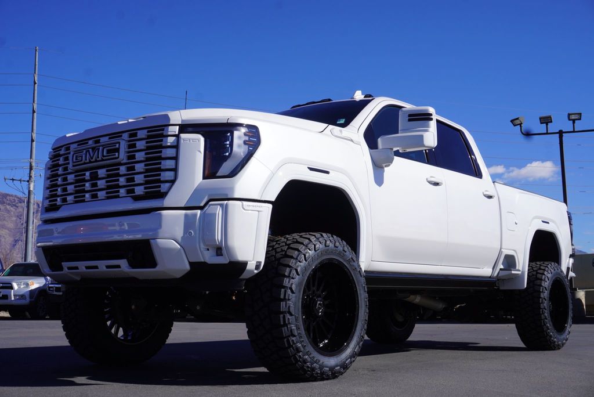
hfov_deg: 44.9
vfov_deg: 30.9
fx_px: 718
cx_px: 297
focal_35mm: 44
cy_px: 198
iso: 100
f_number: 11
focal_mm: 29
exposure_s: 1/250
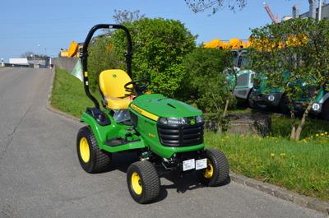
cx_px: 164
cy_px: 109
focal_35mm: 40
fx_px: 369
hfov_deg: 48.0
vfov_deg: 32.9
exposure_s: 1/250
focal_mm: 27
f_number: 8
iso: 110
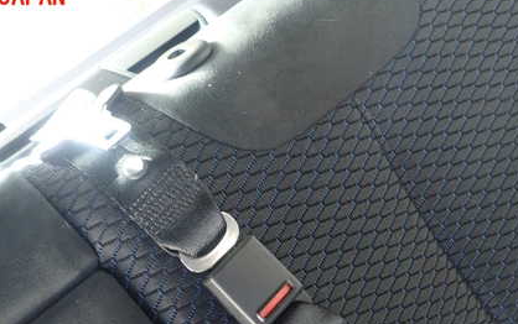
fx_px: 537
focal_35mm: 38
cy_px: 260
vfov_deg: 32.7
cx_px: 212
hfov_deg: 51.2
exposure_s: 1/30
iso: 800
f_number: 2
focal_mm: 4.5
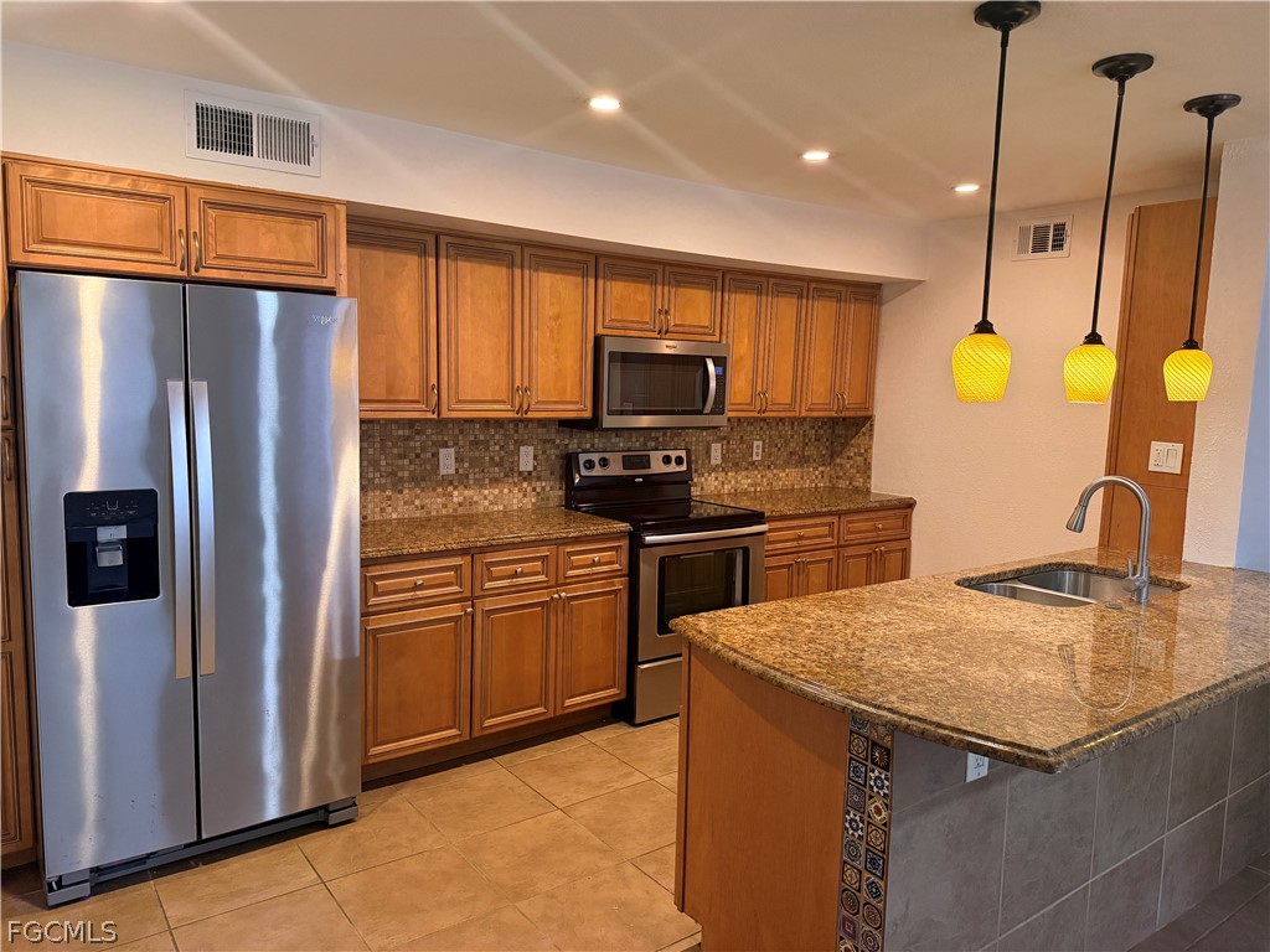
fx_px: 881
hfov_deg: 71.6
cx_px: 635
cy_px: 476
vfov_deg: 56.8
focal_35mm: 24
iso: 320
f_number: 1.78
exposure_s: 1/120
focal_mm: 6.76
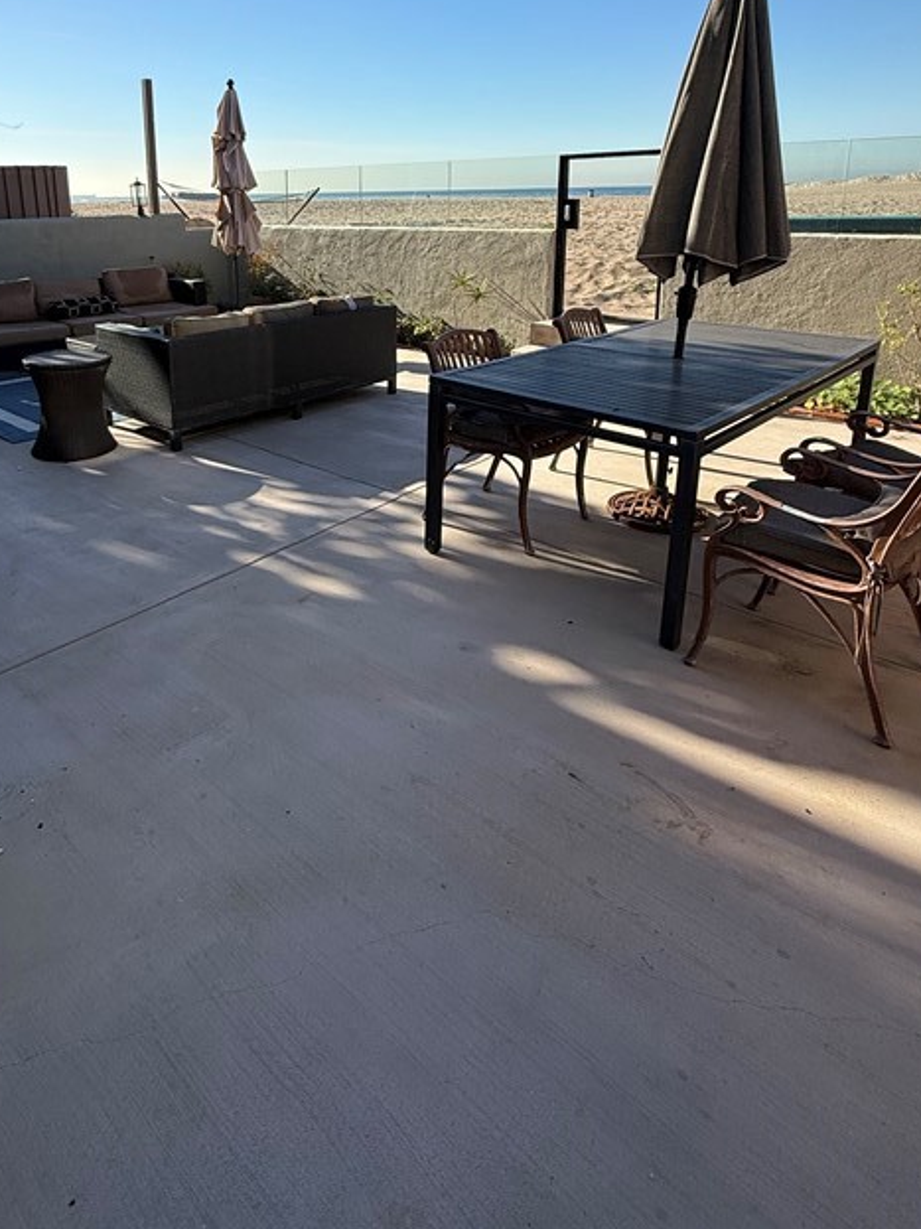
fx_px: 816
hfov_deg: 58.2
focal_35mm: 23
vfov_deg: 71.1
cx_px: 349
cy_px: 381
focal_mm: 2.22
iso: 50
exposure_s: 1/1745
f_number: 2.2
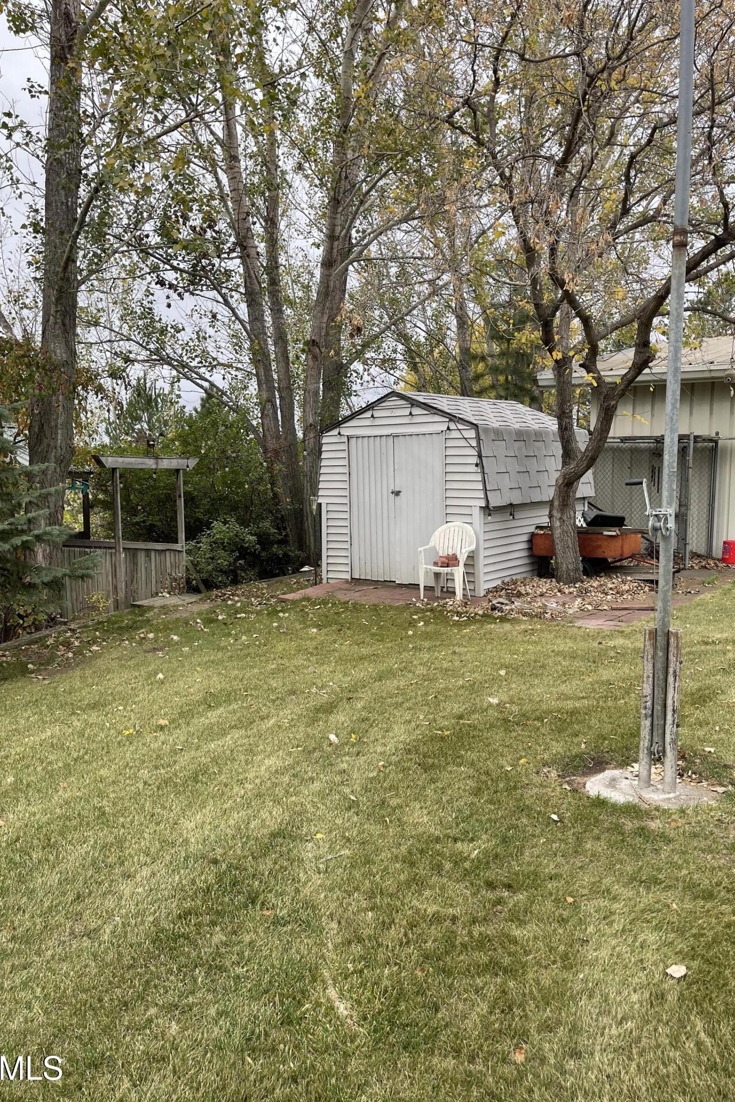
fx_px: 827
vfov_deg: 67.4
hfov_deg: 47.9
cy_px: 549
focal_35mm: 27
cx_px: 376
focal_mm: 5.1
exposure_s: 1/474
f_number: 1.6
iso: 32
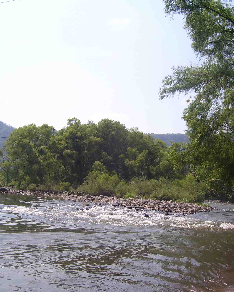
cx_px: 123
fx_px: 390
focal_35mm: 45
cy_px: 145
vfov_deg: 41.2
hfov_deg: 33.4
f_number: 4.8
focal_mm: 5.6
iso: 80
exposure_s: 1/500
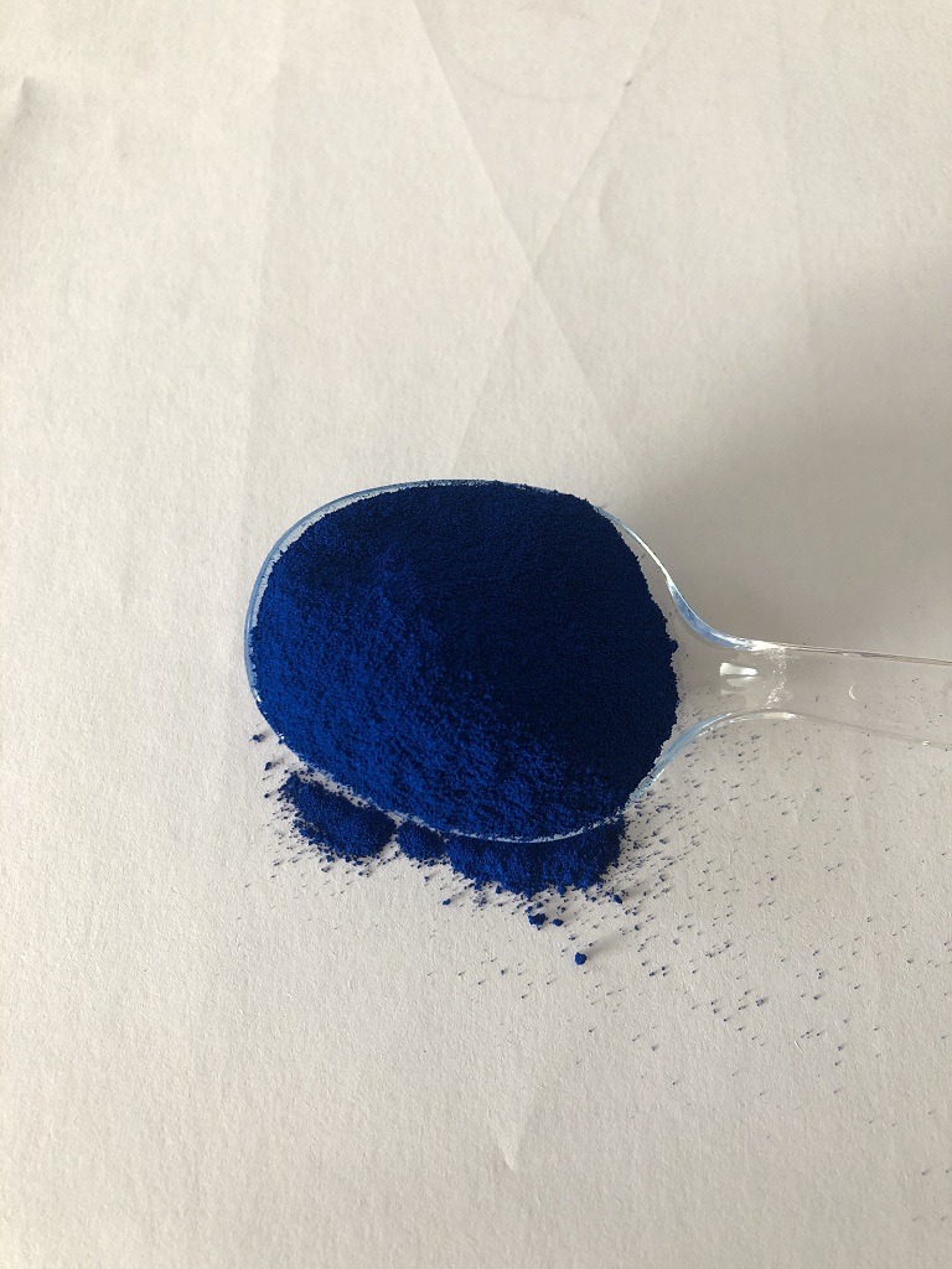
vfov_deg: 63.4
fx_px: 1027
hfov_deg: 49.7
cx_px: 476
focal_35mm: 28
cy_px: 634
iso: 40
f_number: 1.8
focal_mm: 3.99
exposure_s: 1/24
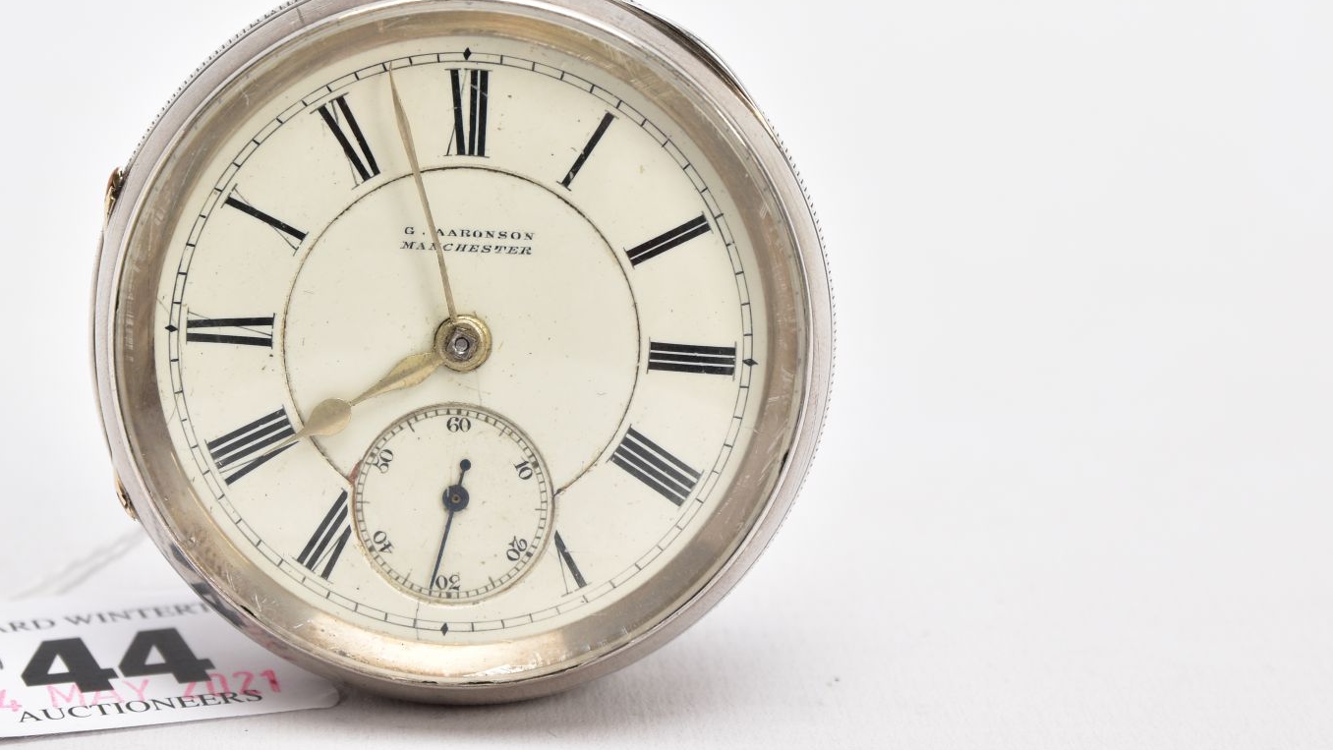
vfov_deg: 8.3
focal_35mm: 146
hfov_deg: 14.7
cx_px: 474
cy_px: 249
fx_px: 5161
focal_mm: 70
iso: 100
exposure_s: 1/100
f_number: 9
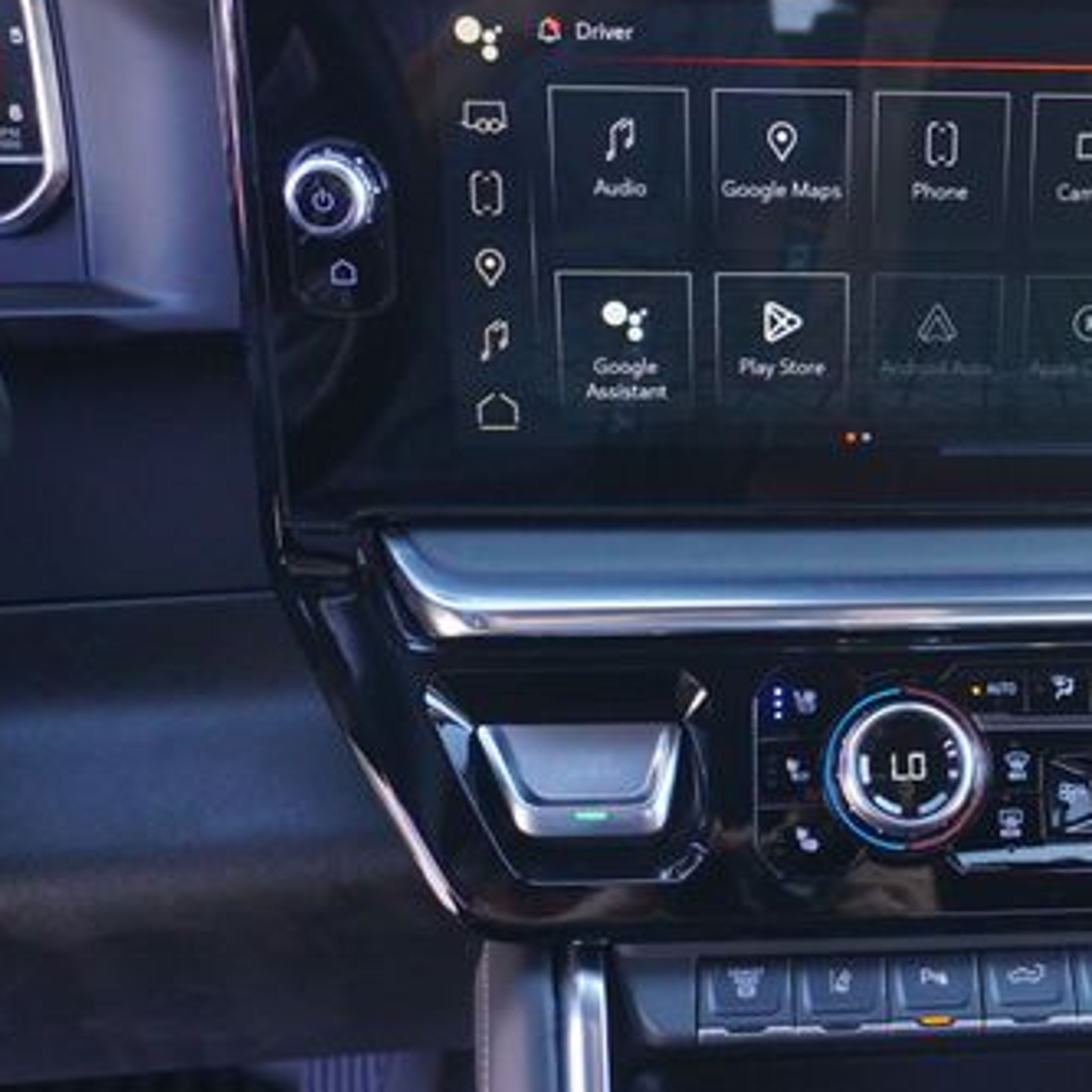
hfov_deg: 33.3
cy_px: 505
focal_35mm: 49
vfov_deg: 34.7
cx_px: 935
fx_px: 1749
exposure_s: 1/320
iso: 1600
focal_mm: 20
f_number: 4
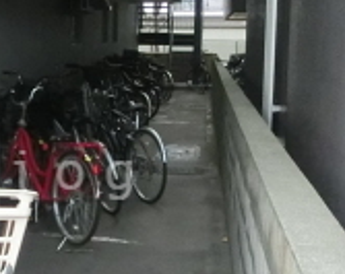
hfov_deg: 20.6
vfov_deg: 17.0
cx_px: 2
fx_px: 917
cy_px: 175
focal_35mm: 90
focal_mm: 4.24
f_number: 3
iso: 800
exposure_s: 1/250
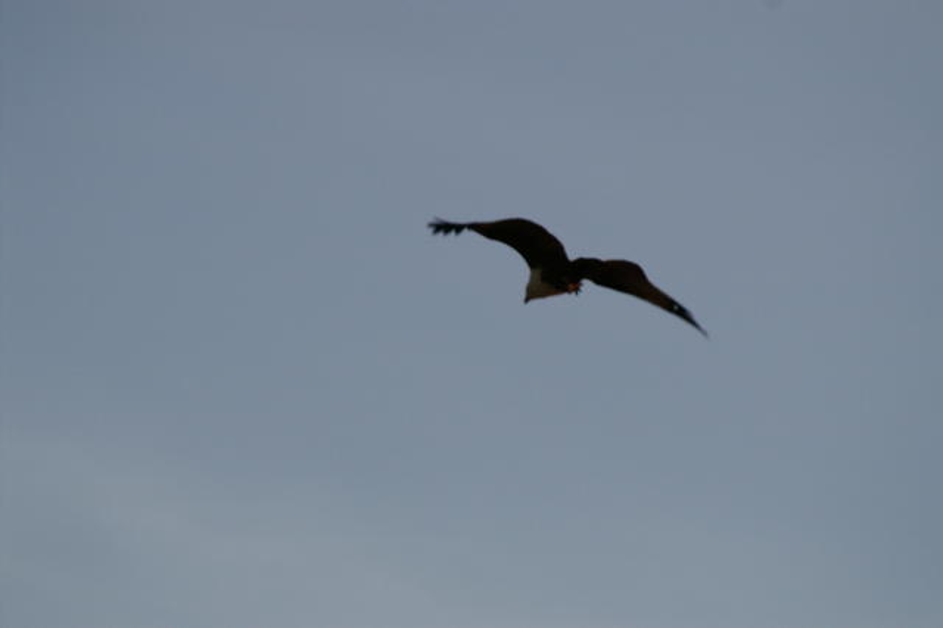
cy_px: 314
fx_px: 11781
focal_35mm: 450
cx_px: 472
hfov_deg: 4.6
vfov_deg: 3.1
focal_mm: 300
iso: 400
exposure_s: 1/500
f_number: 8
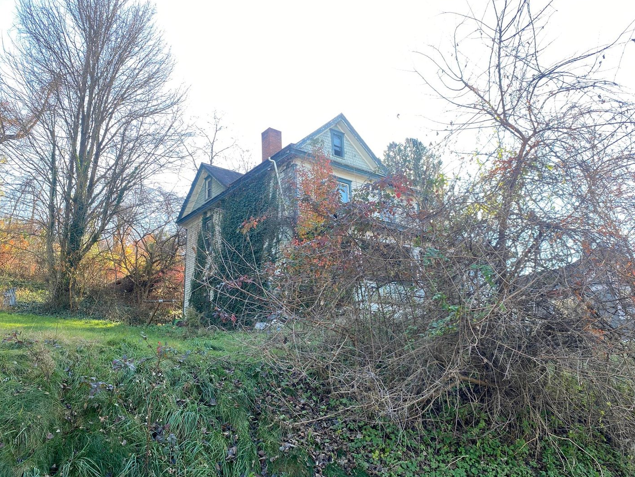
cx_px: 326
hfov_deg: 63.4
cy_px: 225
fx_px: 514
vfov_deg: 49.7
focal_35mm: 28
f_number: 1.8
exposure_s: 1/122
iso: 32
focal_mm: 4.25
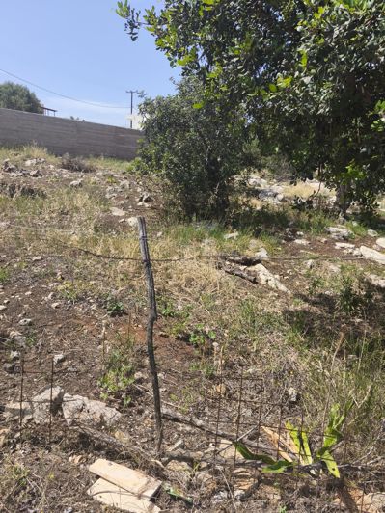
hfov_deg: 58.9
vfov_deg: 73.9
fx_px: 341
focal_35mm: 23
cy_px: 256
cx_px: 192
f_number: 1.7
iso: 80
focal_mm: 5.35
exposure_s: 1/2351
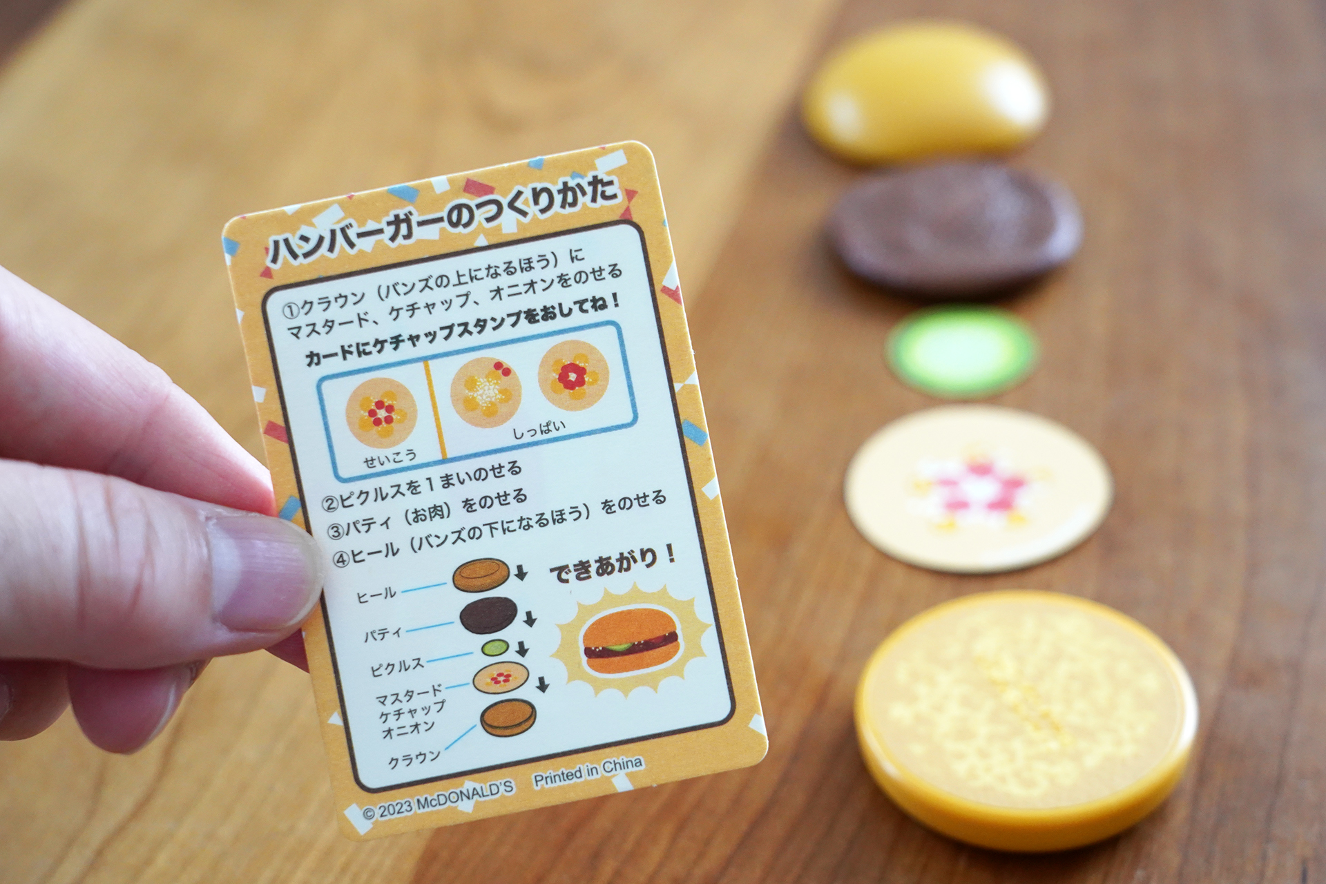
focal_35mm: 60
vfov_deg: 22.6
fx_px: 2210
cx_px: 663
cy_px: 442
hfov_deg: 33.4
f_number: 7.1
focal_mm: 60
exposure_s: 1/125
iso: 3200
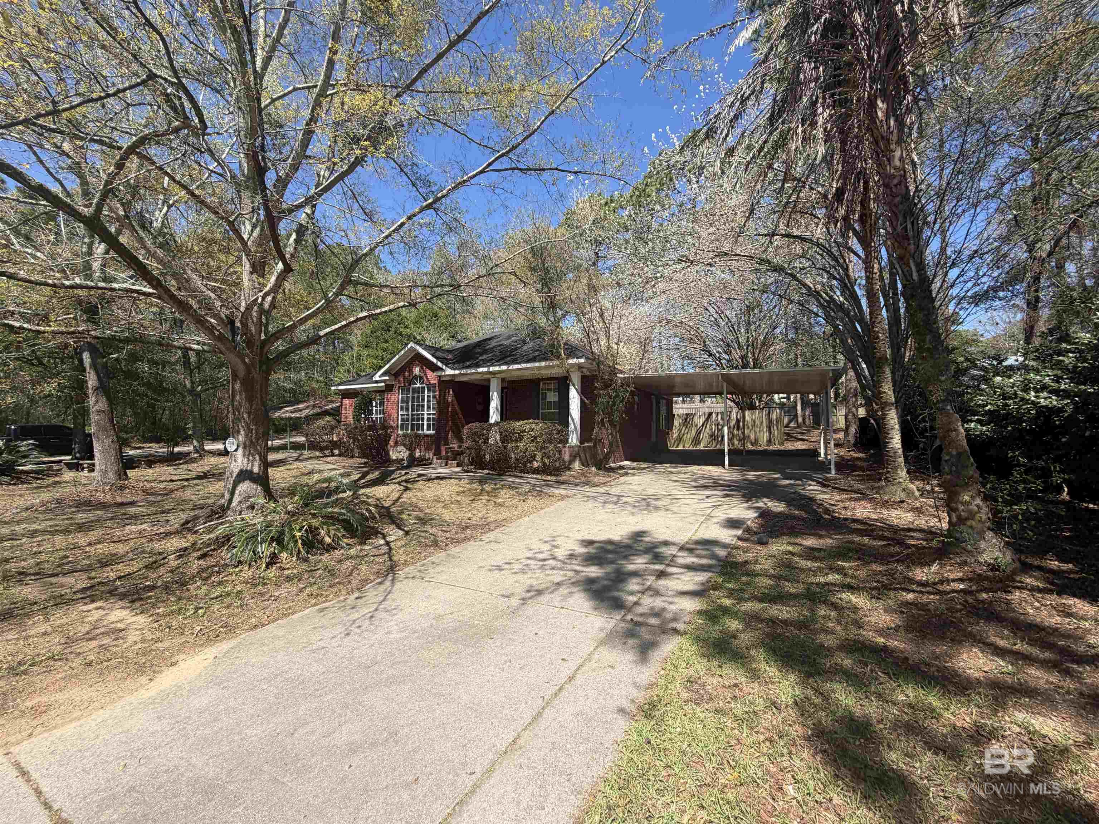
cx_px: 550
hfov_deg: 102.1
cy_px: 412
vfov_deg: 85.7
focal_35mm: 14
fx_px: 444
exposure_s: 1/770
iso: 40
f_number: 2.2
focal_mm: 2.22
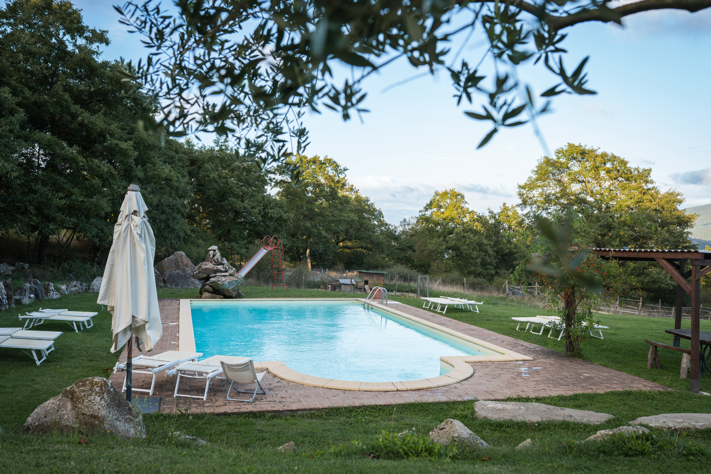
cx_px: 356
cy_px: 237
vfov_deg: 37.9
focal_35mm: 35
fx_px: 691
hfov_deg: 54.4
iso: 400
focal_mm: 35
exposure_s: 1/320
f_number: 5
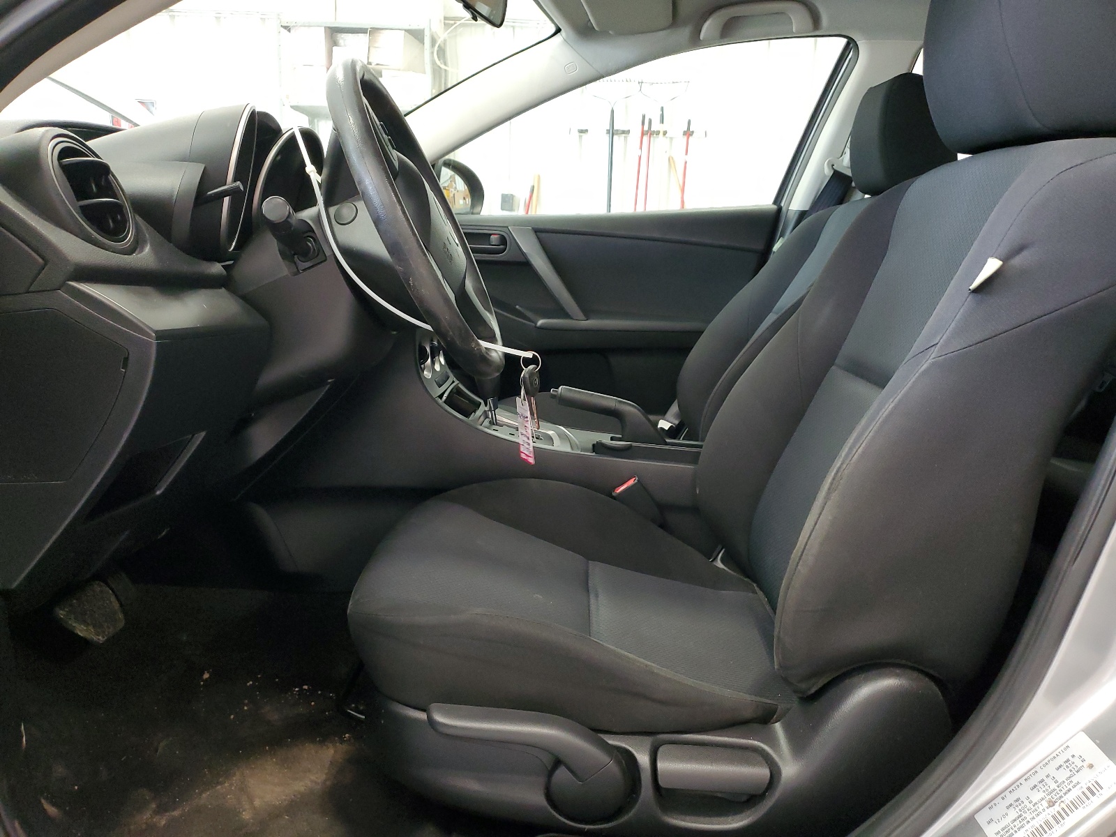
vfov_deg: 53.1
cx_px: 558
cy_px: 418
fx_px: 838
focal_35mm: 26
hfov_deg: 67.3
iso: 225
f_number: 1.5
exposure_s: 1/60.2
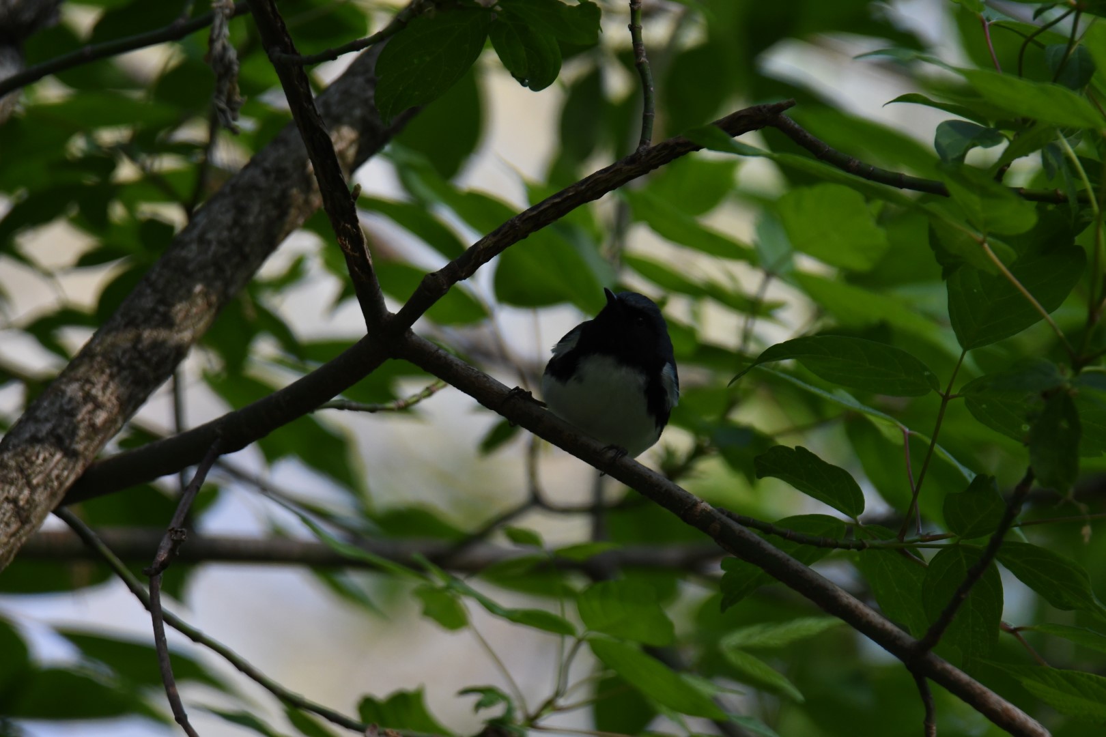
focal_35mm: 900
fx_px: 27648
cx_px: 553
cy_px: 368
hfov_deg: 2.3
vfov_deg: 1.5
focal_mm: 600
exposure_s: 1/1000
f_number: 6.3
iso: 1250
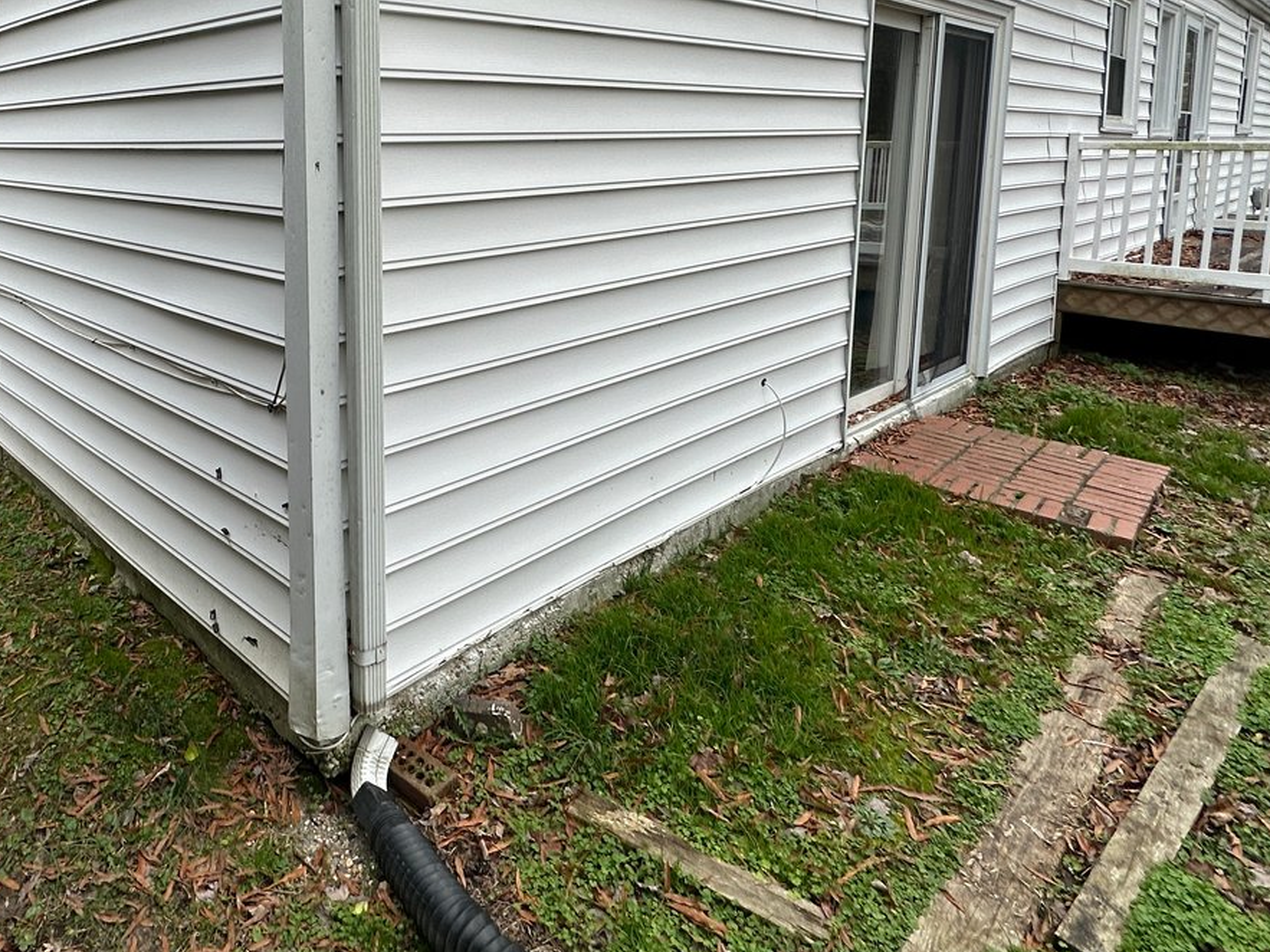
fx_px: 880
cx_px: 332
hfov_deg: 67.5
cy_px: 239
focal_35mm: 24
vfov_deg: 54.2
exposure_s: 1/640
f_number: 2.2
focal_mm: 2.22
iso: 40
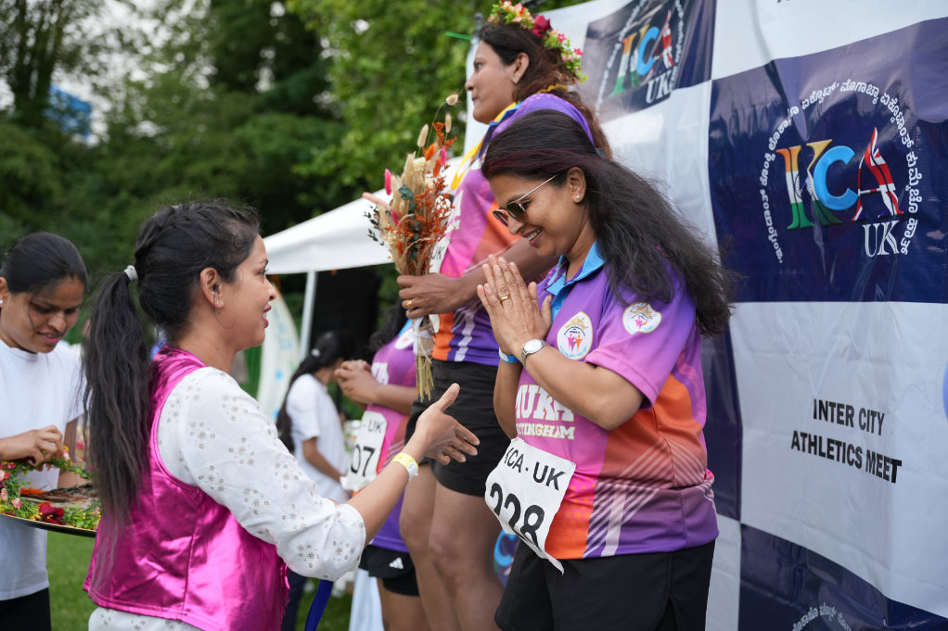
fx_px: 1095
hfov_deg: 46.8
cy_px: 316
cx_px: 474
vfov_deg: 32.2
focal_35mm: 42
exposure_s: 1/400
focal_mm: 41.6
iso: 250
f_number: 2.8
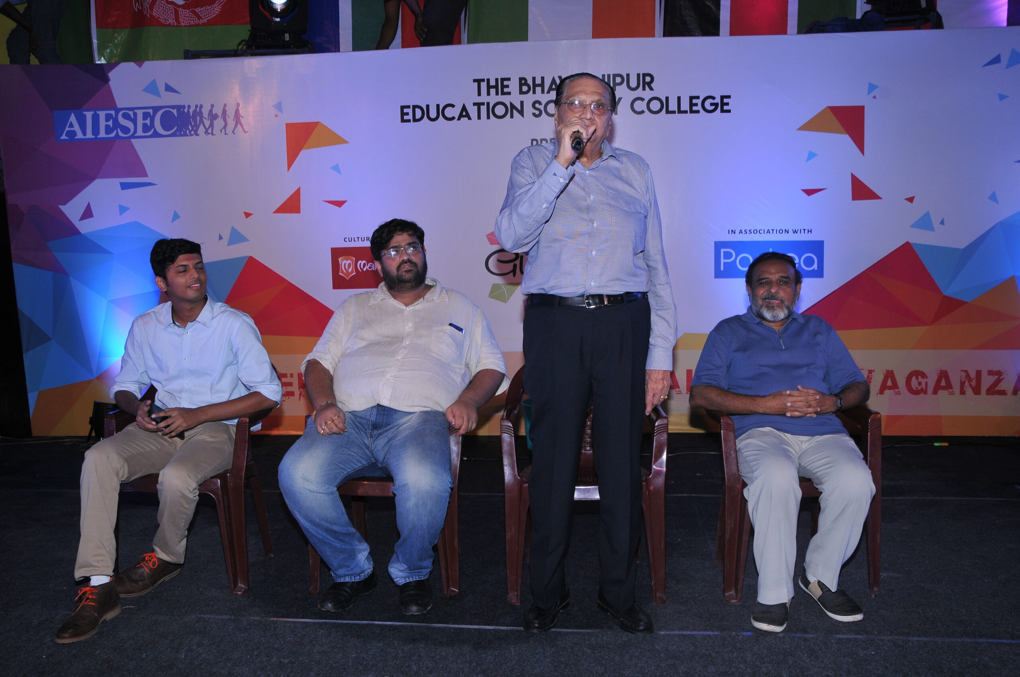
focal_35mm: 33
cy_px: 338
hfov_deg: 57.3
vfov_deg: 39.9
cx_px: 510
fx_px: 934
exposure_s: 1/60
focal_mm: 22
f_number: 8
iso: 320
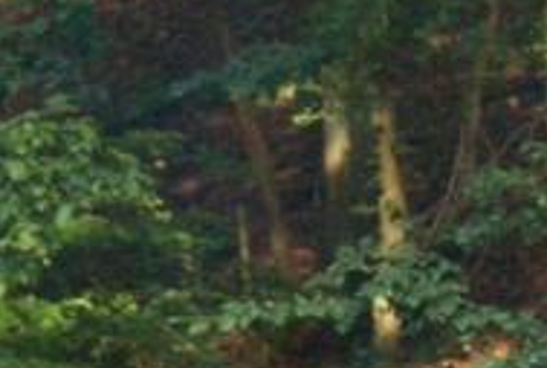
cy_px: 868
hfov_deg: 3.6
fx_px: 8651
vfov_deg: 2.4
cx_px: 506
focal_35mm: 568
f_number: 5.6
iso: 800
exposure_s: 1/160
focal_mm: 70
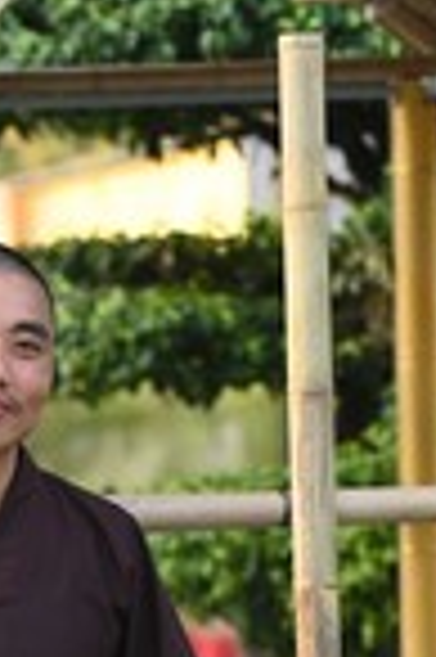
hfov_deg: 3.6
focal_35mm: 383
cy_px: 846
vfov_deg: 5.4
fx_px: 6974
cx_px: 207
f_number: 3.2
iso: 125
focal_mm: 86
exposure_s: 1/160
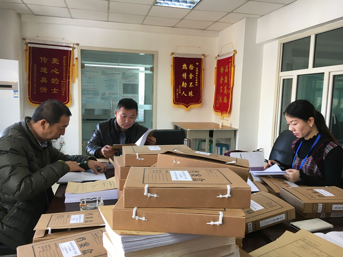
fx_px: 287
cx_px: 172
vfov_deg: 48.2
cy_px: 128
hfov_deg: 61.7
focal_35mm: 29
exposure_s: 1/33
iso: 64
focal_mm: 4.15
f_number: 2.2
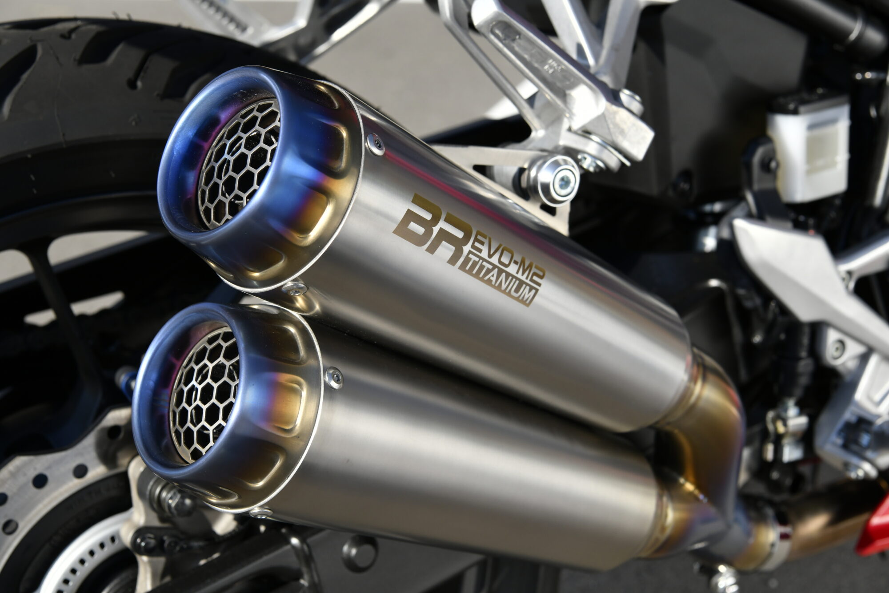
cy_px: 296
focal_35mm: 58
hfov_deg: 34.5
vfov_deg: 23.4
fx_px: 1432
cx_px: 444
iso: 400
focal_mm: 58
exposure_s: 1/800
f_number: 10
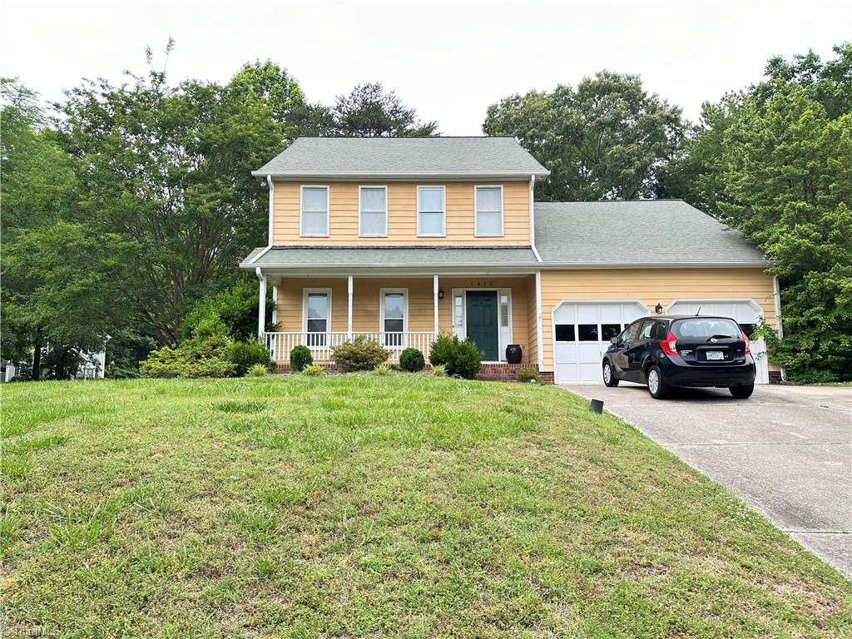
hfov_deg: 71.6
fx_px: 591
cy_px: 320
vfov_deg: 56.8
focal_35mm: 24
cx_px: 426
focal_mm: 6.86
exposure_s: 1/341
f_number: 1.78
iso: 80
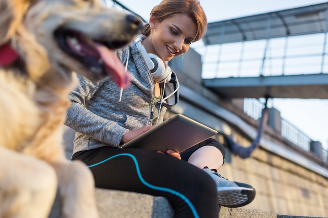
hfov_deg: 54.4
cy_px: 109
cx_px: 164
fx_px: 319
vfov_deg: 37.8
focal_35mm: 35
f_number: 2.2
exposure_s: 1/5000
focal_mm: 35
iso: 500
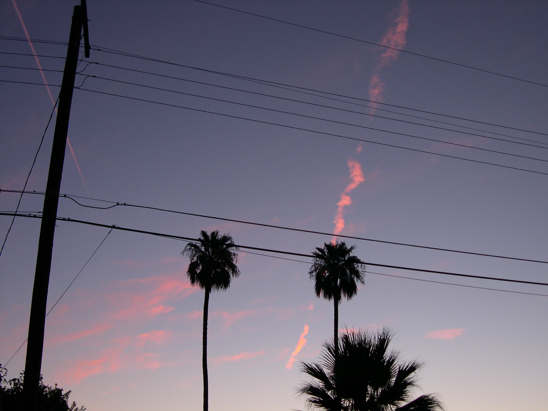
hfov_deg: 44.8
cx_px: 274
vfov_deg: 34.3
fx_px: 665
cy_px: 206
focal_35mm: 42
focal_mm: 9
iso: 100
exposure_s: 1/43.3
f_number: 2.9
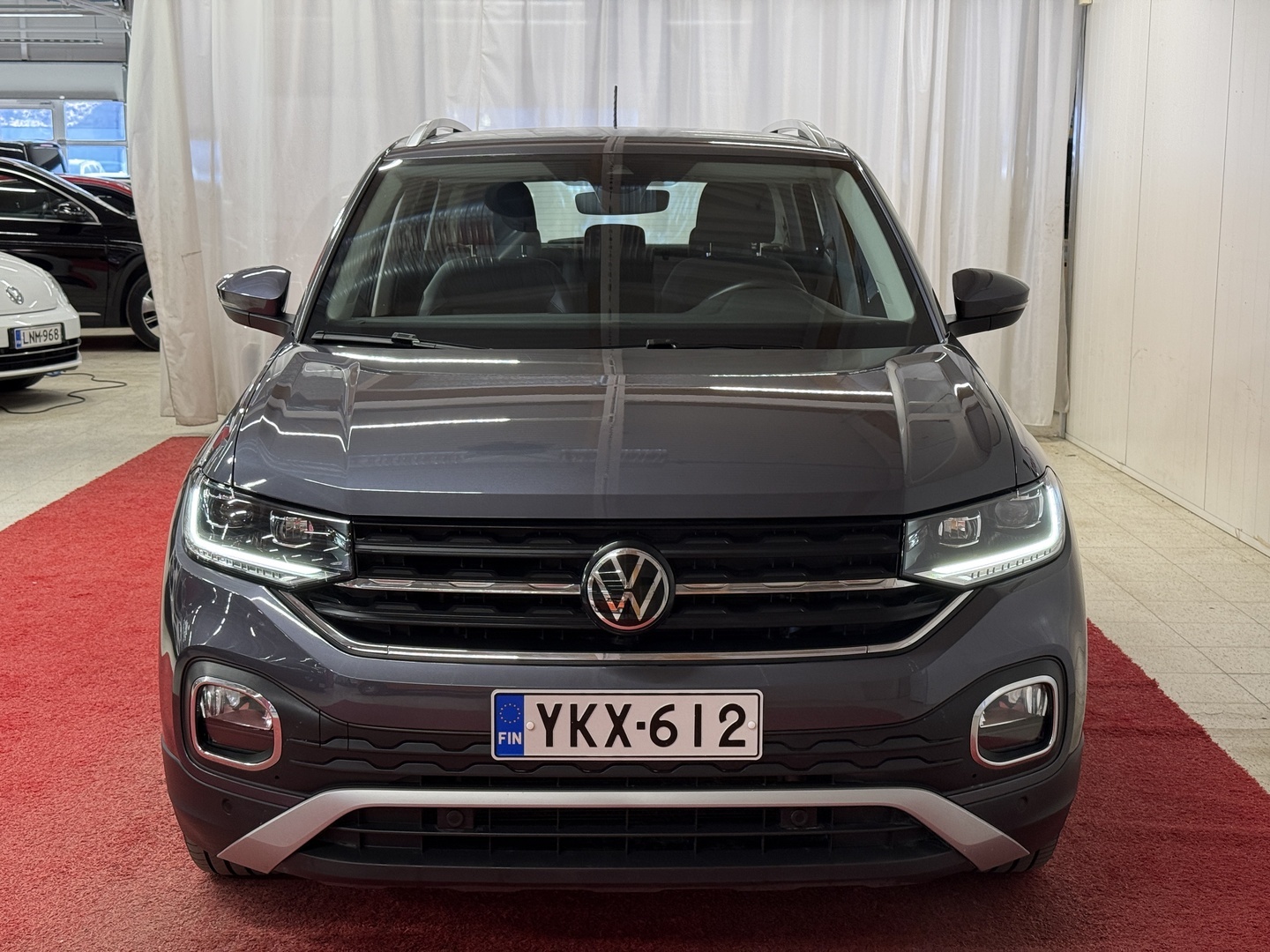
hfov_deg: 39.7
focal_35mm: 48
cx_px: 635
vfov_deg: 30.3
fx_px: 1761
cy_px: 476
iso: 125
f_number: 1.78
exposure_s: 1/100
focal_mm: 6.76
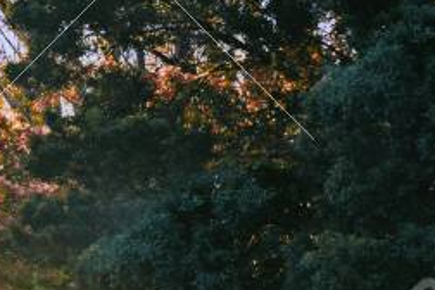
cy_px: 220
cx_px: -504
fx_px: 4362
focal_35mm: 361
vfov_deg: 3.8
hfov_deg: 5.6
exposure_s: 1/640
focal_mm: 70
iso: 125
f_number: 6.3
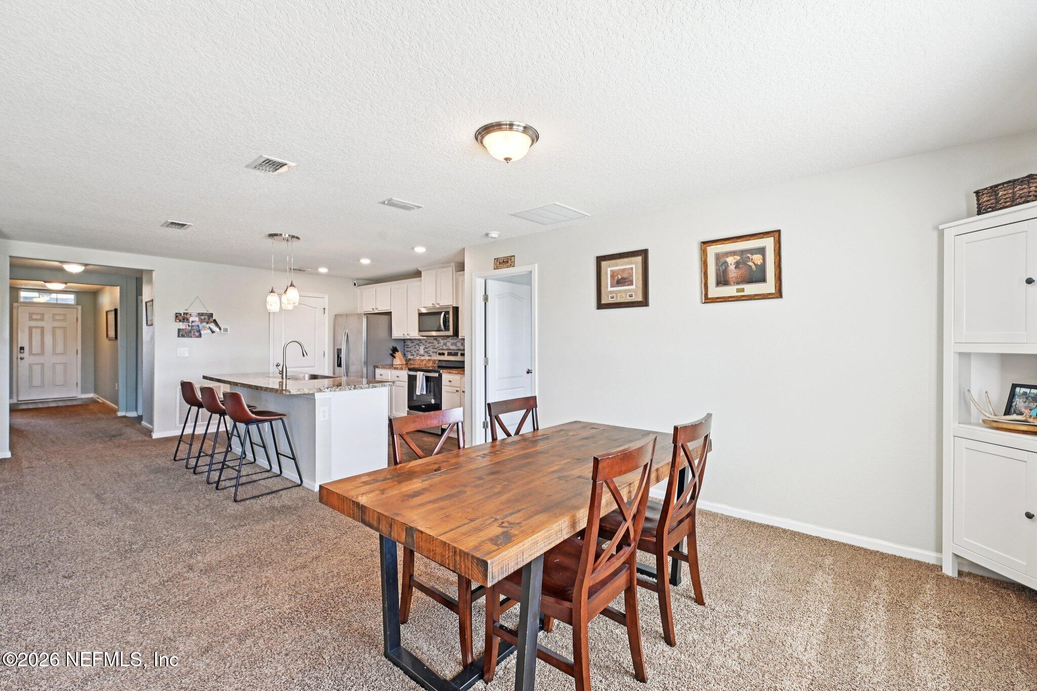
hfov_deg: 98.5
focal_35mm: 16
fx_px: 446
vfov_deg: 75.5
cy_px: 346
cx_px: 518
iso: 400
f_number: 8
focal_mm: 15.5
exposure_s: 1/15
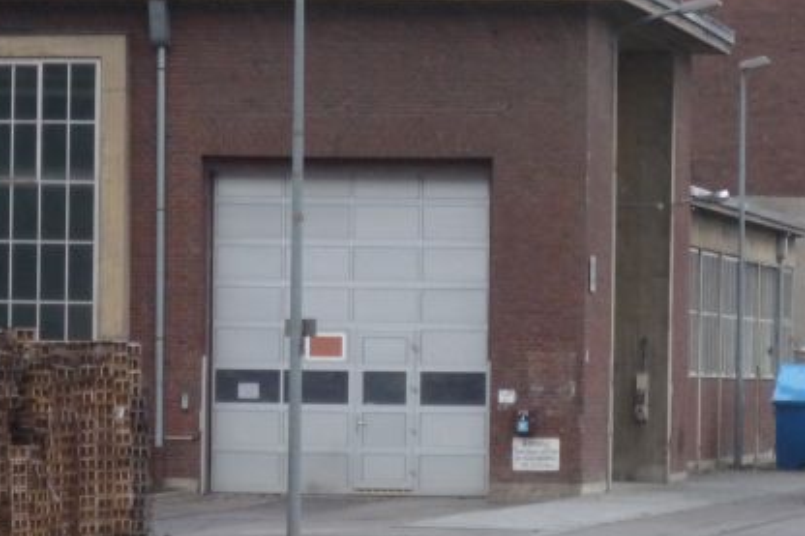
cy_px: 312
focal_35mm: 306
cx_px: 373
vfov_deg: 4.5
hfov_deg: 6.7
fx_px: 6839
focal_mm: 26
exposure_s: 1/125
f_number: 5.9
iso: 320
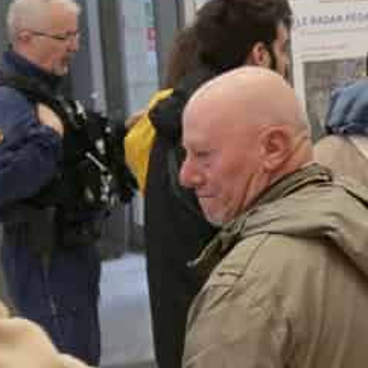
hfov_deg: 5.8
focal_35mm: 280
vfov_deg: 6.2
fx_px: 3368
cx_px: 1171
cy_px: 344
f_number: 1.7
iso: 200
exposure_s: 1/80
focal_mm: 20
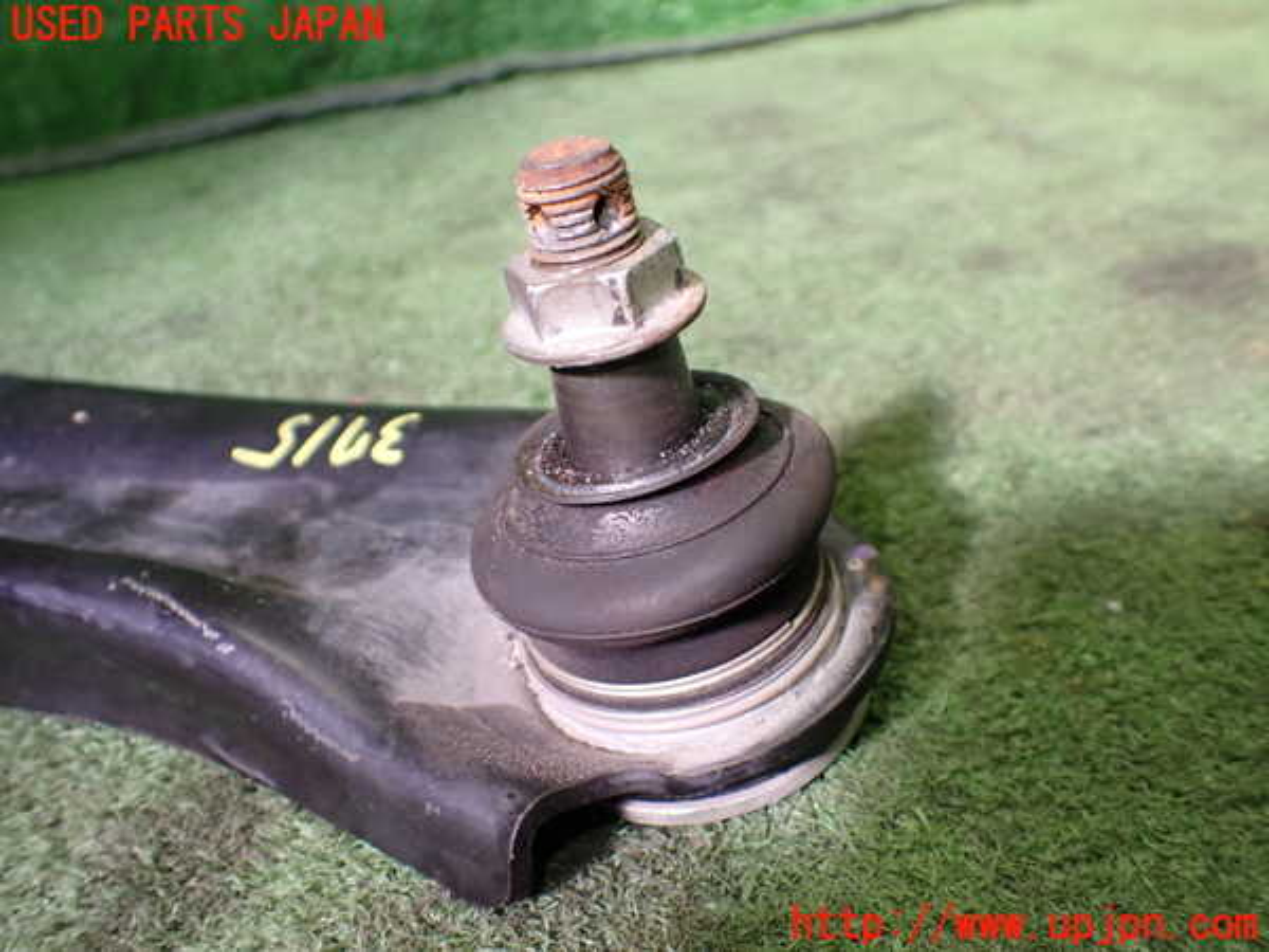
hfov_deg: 60.0
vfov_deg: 46.8
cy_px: 476
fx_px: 1100
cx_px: 634
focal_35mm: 30
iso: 320
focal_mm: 5.4
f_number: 2.3
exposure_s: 1/125
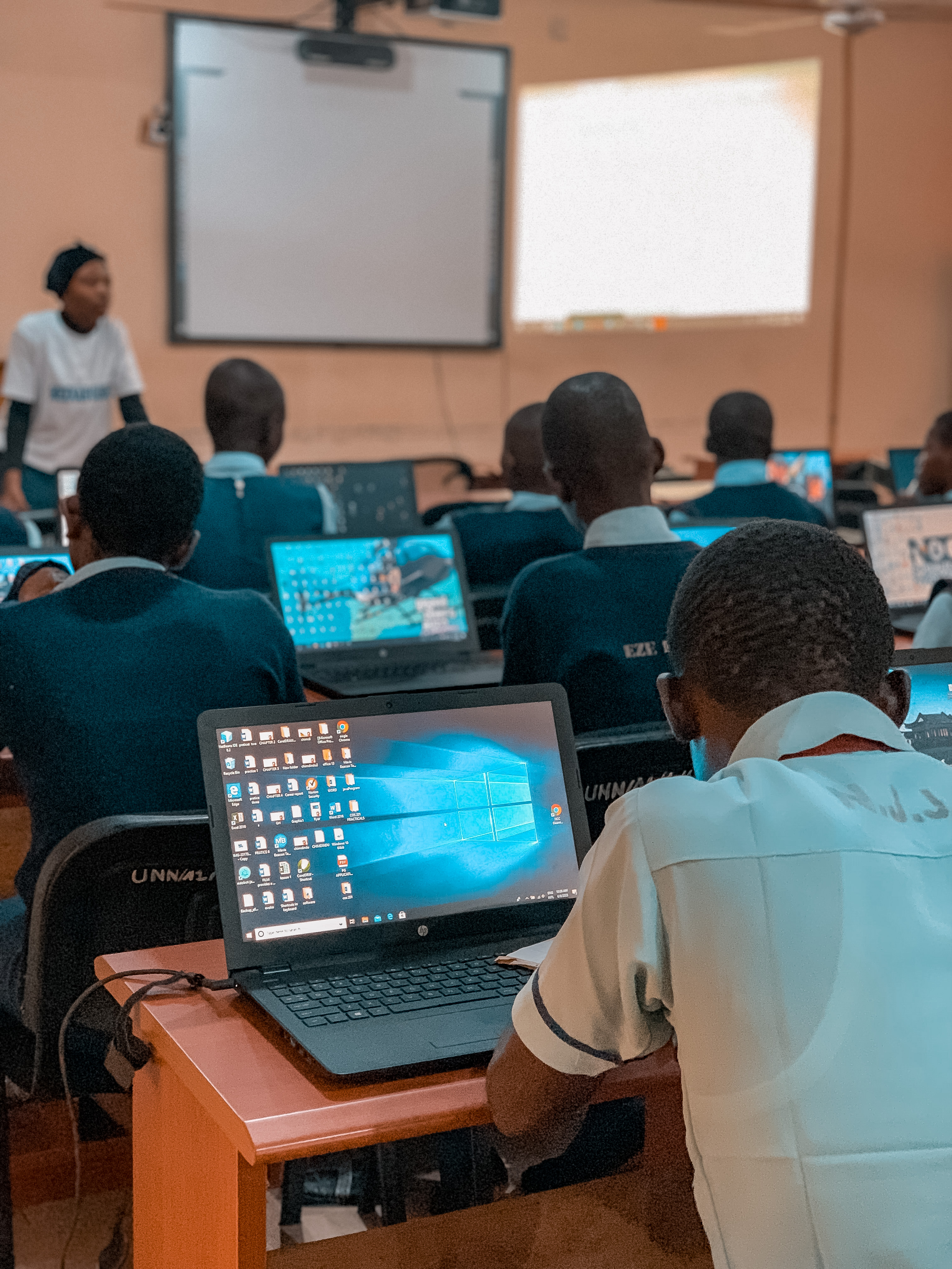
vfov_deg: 36.8
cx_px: 476
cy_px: 634
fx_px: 1907
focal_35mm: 52
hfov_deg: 28.0
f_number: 2.4
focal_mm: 6
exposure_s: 1/40
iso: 500
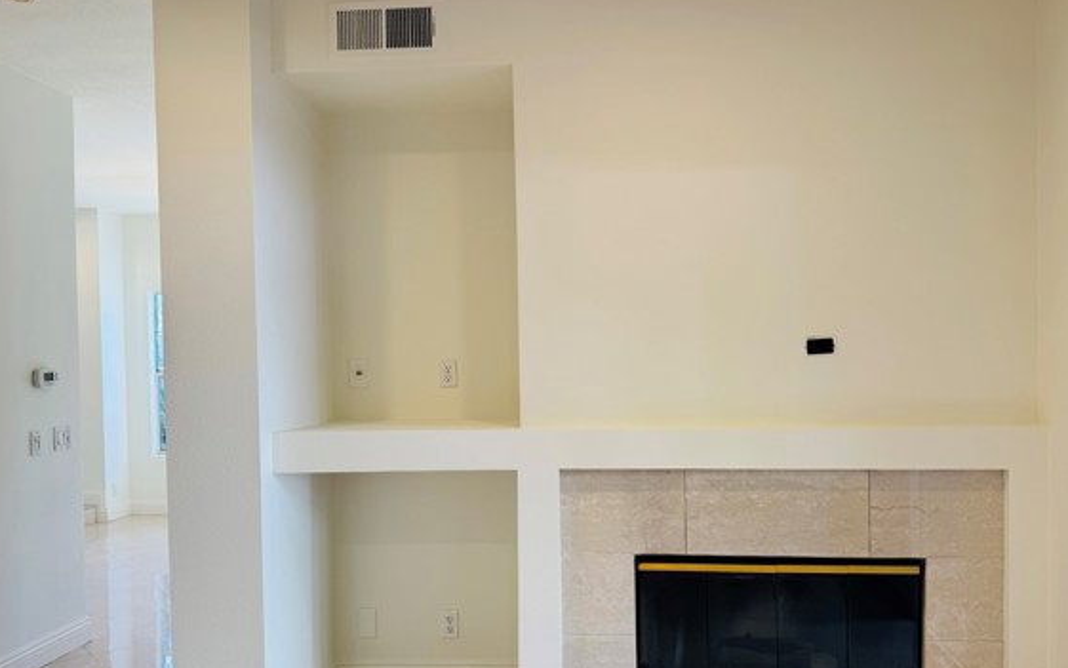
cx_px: 573
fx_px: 844
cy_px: 386
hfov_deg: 64.5
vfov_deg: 43.0
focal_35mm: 29
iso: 80
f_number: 1.78
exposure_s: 1/120
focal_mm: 6.76
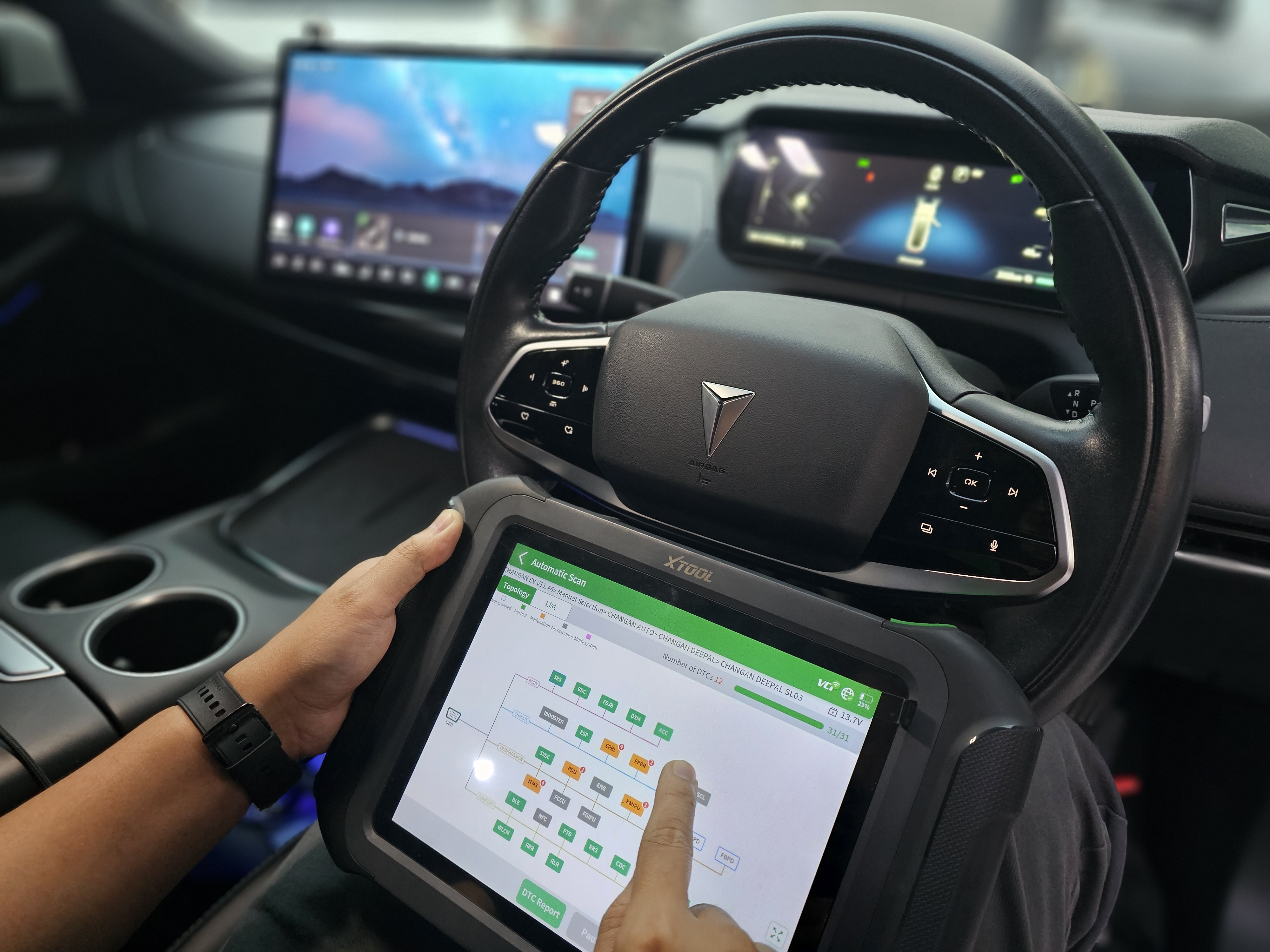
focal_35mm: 23
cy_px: 476
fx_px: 844
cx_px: 635
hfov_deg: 73.9
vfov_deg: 58.9
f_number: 1.7
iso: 800
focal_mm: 6.3
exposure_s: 1/50
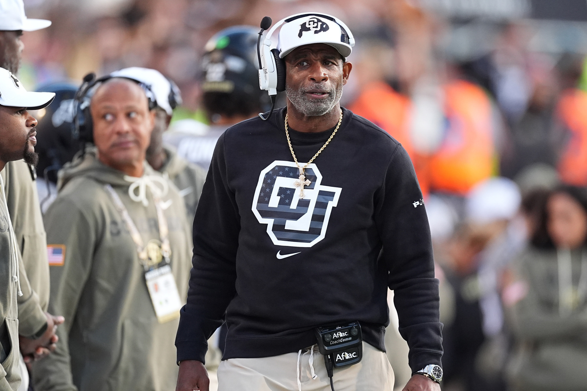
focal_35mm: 900
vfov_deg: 1.5
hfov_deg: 2.3
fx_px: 14674
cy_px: 196
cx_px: 294
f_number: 4
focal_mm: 600
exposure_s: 1/800
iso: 2000
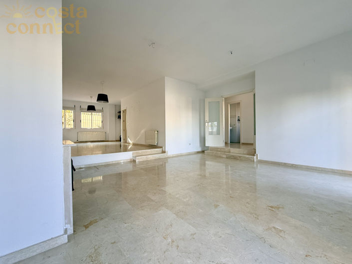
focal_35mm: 14
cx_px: 176
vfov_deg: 85.6
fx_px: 142
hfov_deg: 102.1
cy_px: 132
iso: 80
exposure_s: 1/99
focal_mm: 2.22
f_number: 2.2
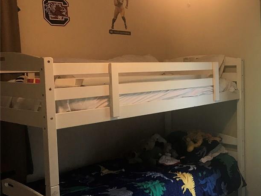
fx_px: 355
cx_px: 219
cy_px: 95
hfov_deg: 38.5
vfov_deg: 30.9
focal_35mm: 47
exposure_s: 1/30
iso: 20
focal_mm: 3.99
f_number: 1.8
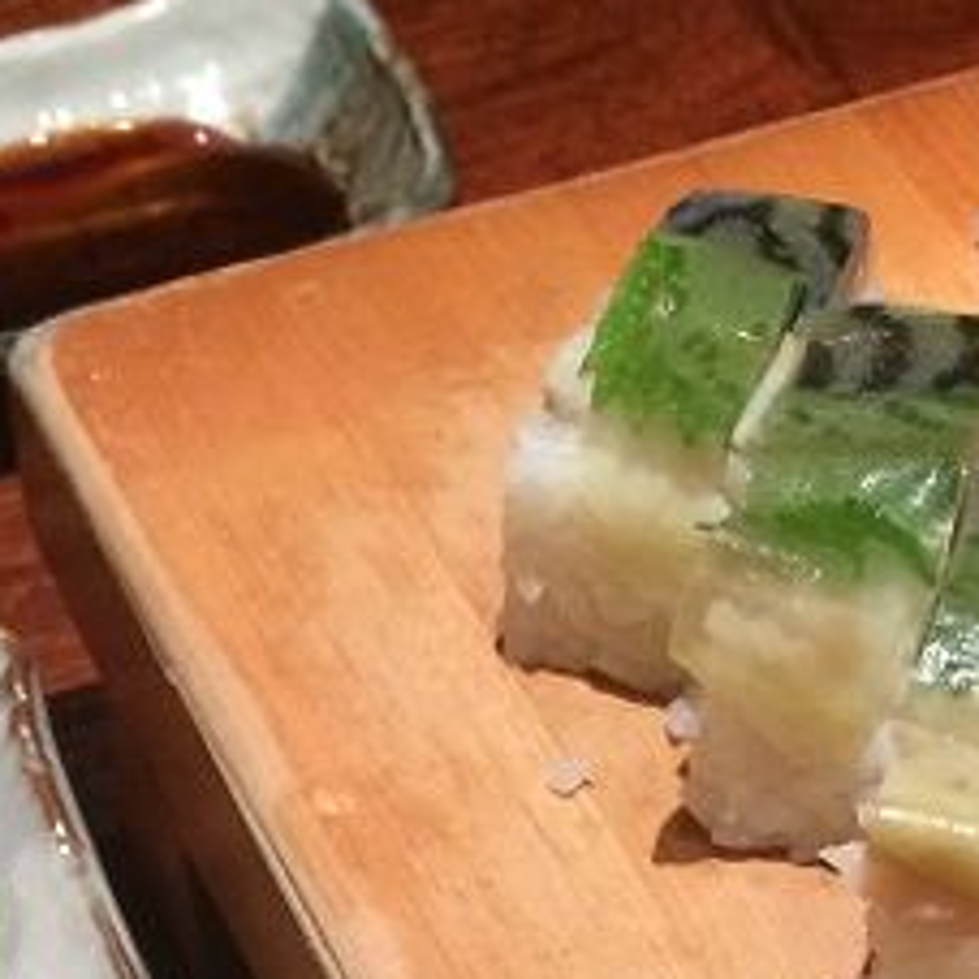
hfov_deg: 17.2
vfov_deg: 15.9
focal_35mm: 101
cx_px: 354
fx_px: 3232
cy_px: 1453
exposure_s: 1/30
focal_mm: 4.12
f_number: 2.2
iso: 200
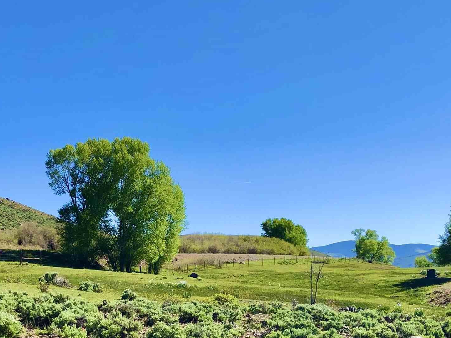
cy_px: 319
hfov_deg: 32.1
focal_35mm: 60
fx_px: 782
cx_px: 178
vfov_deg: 23.6
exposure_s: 1/1656
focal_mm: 3.99
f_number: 1.8
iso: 20
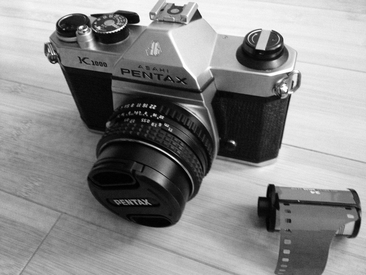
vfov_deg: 40.7
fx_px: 370
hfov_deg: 52.6
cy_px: 138
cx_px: 183
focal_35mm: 35
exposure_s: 1/15
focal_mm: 4.28
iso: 800
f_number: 2.4
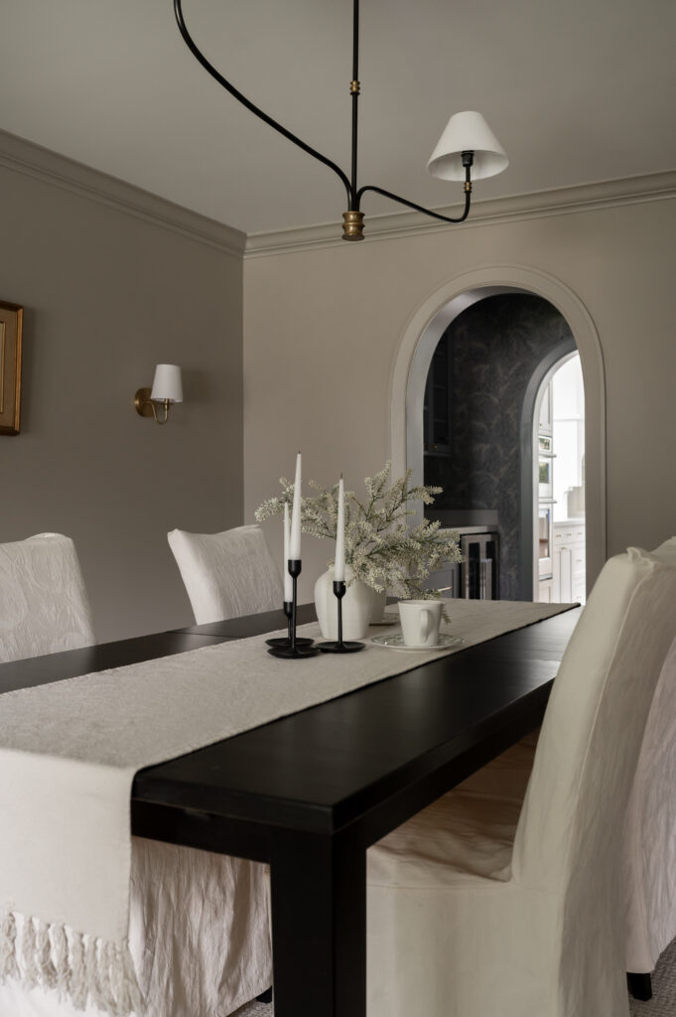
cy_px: 508
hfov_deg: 37.8
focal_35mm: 35
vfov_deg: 54.5
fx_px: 987
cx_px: 338
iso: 800
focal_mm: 35
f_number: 5
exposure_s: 1/10
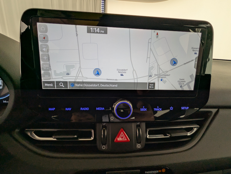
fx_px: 107
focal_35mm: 16
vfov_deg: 78.2
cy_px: 87
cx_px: 116
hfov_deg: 94.4
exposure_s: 1/160
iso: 98
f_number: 2.2
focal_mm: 2.35
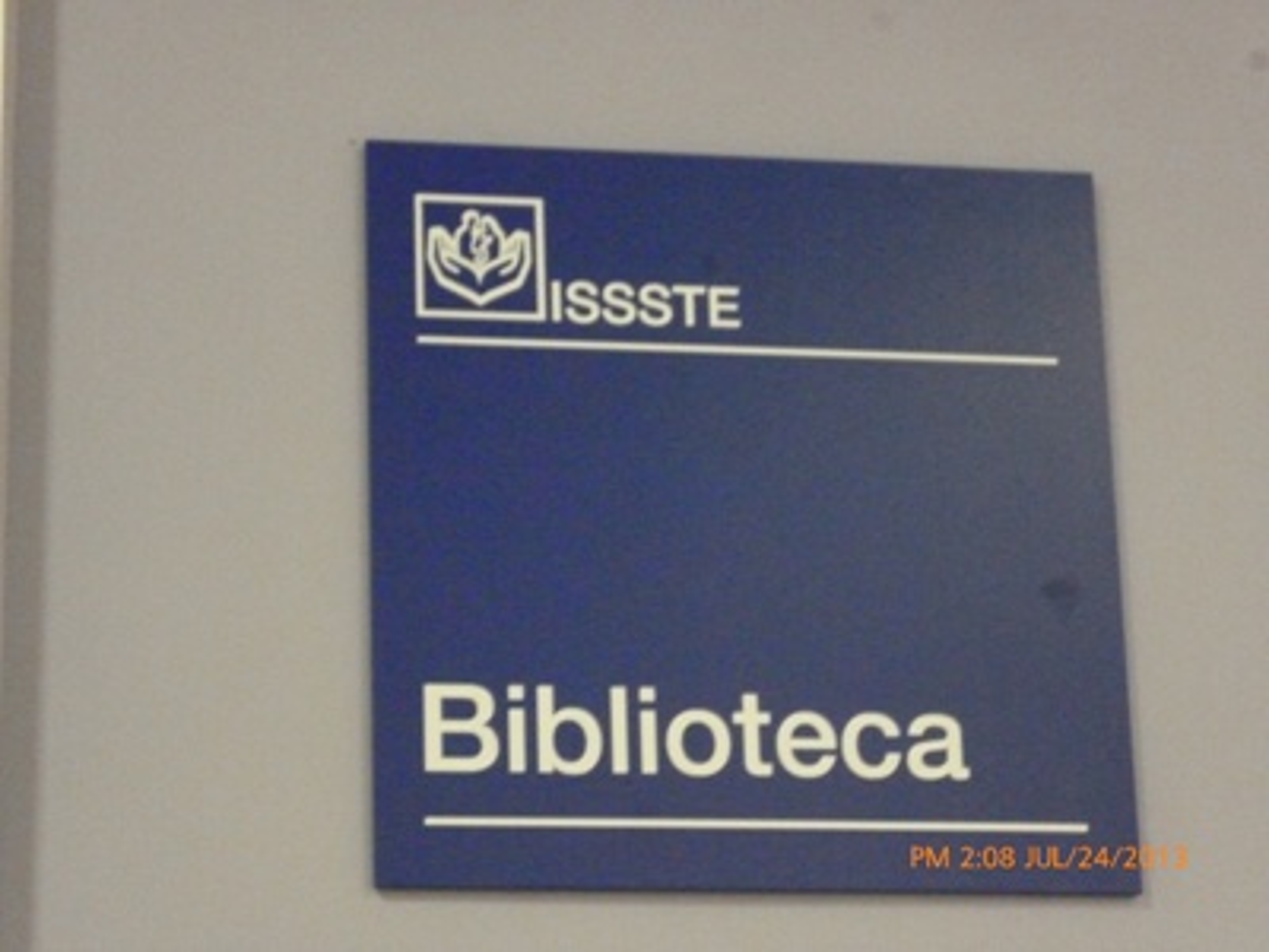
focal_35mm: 112
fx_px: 4106
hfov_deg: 17.6
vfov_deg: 13.2
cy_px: 476
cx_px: 634
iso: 1600
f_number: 6.5
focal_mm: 20
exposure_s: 1/15
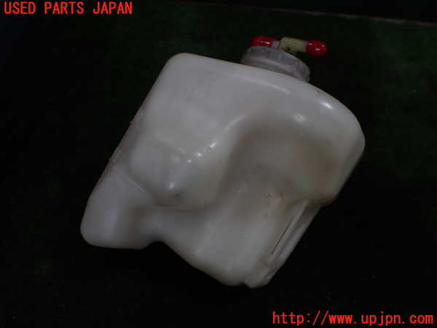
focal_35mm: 30
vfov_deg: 46.8
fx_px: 379
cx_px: 218
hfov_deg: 60.0
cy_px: 164
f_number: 2.3
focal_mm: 5.4
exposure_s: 1/125
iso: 125
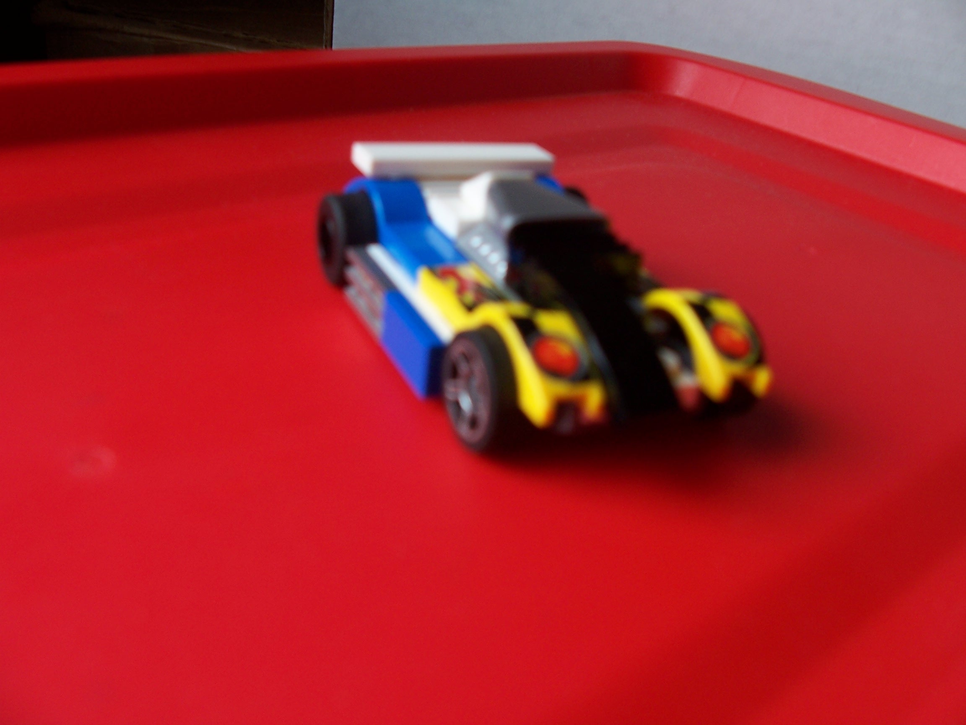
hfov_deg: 52.6
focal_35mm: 35
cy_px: 362
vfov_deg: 40.7
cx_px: 483
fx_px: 977
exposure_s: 1/350
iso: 80
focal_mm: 6
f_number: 2.8
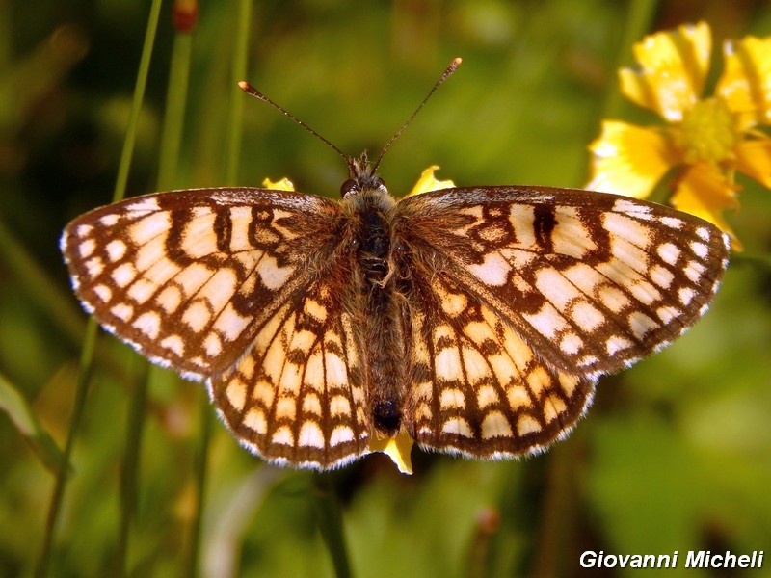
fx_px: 3608
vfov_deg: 9.2
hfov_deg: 12.2
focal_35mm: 162
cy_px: 289
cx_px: 386
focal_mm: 28.7
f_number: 5.1
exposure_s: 1/640
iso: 125
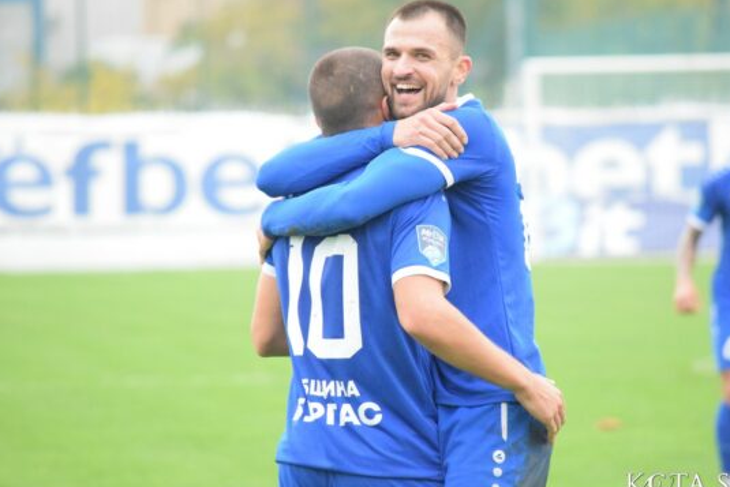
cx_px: 386
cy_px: 217
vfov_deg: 3.2
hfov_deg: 4.9
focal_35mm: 424
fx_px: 8600
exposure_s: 1/1000
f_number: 5.3
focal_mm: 240
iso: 6400
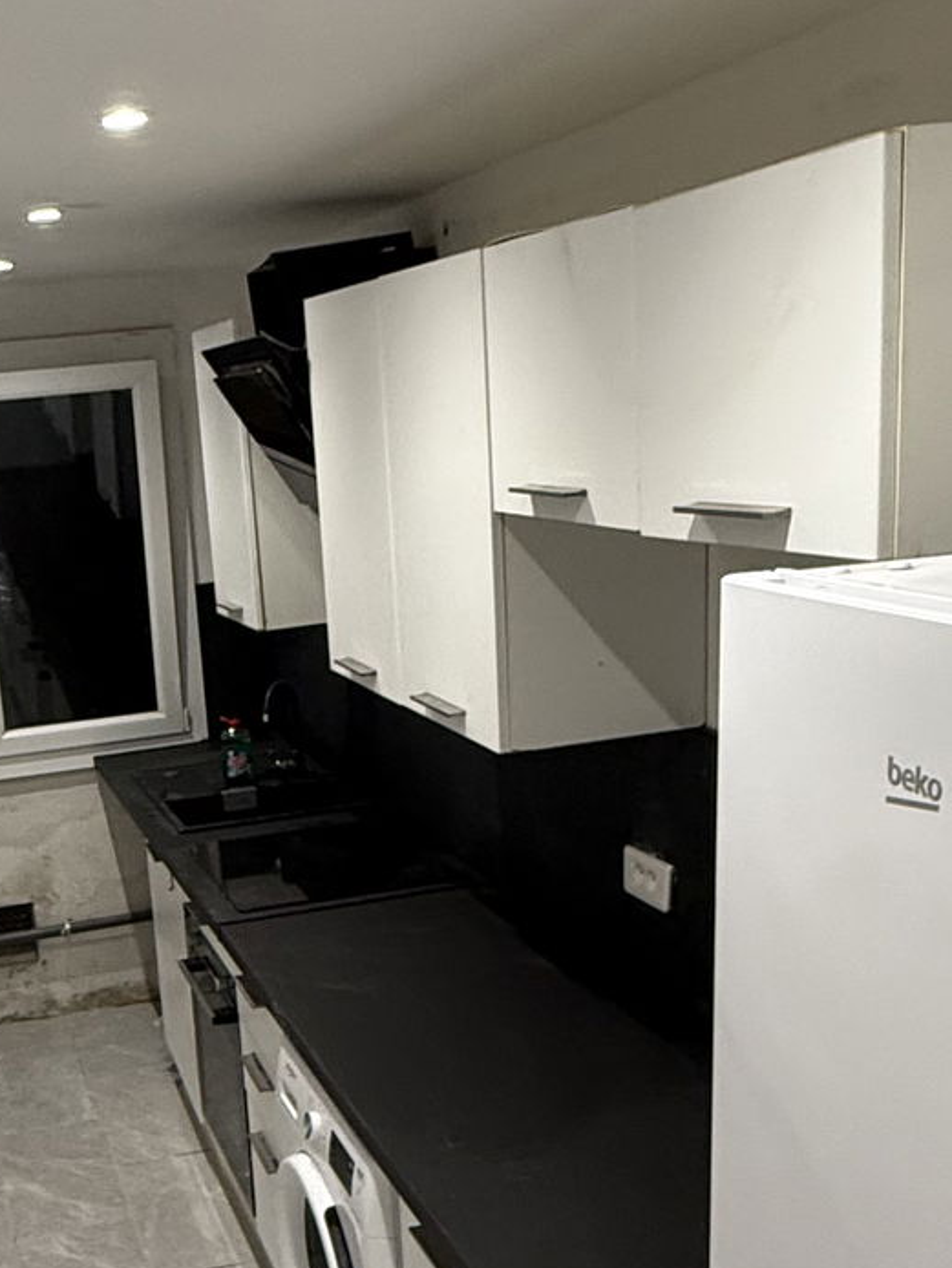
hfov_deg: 32.8
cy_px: 891
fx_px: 1576
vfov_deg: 42.9
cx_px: 206
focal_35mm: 43
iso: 320
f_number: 2.2
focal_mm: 2.22
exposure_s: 1/100
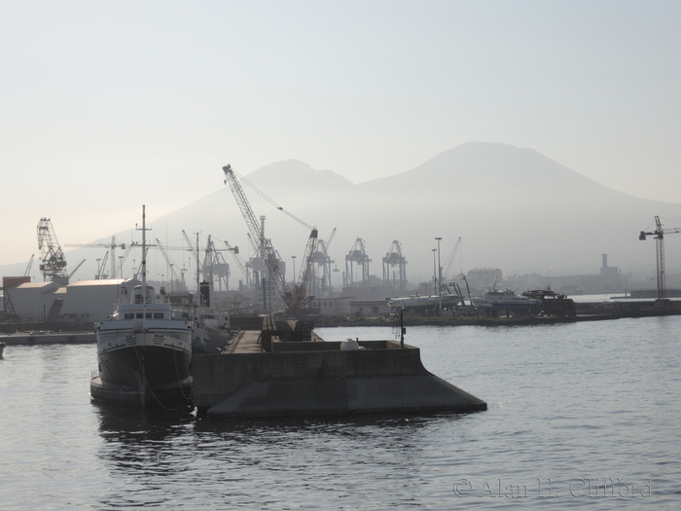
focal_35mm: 85
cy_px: 256
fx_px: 1672
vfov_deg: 17.4
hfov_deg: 23.0
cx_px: 340
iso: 100
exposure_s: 1/1250
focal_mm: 18.2
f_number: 4.5
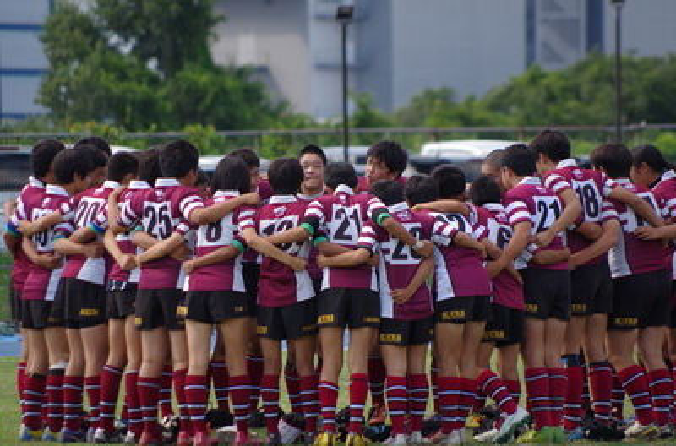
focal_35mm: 450
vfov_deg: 3.0
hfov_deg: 4.6
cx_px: 338
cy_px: 223
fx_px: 8423
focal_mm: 300
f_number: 7.1
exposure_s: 1/800
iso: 800
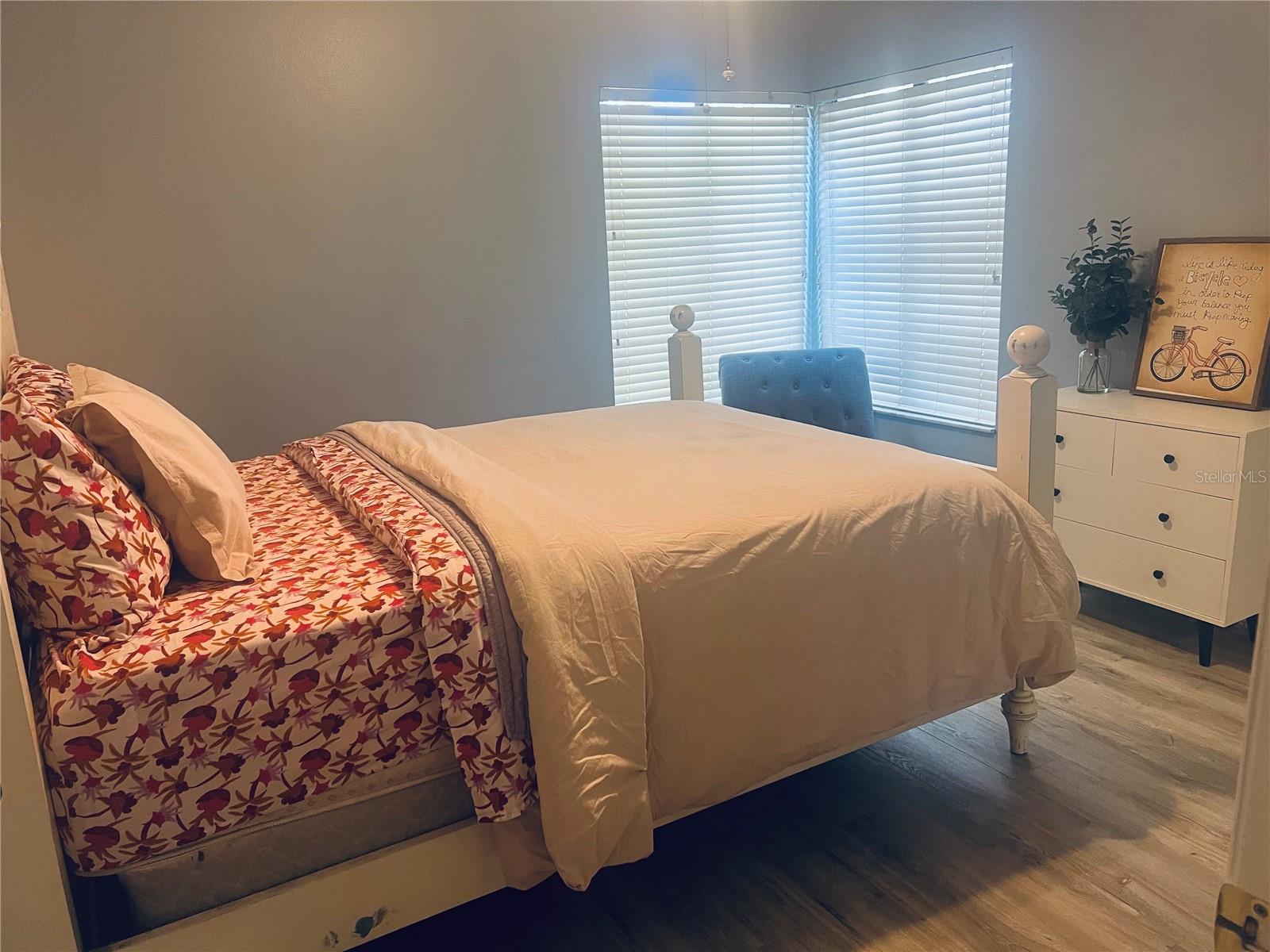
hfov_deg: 67.3
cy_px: 476
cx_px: 635
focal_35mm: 26
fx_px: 954
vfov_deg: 53.1
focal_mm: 5.7
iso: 125
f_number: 1.5
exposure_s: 1/60
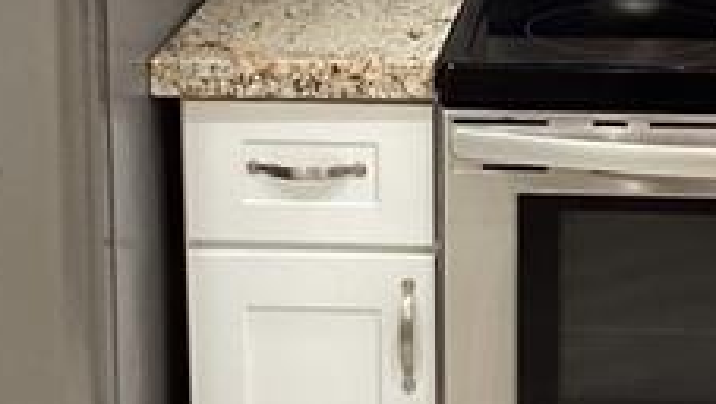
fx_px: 2261
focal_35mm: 119
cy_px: -41
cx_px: 533
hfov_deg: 17.9
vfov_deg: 10.1
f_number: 2.4
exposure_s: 1/60
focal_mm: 3.3
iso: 160
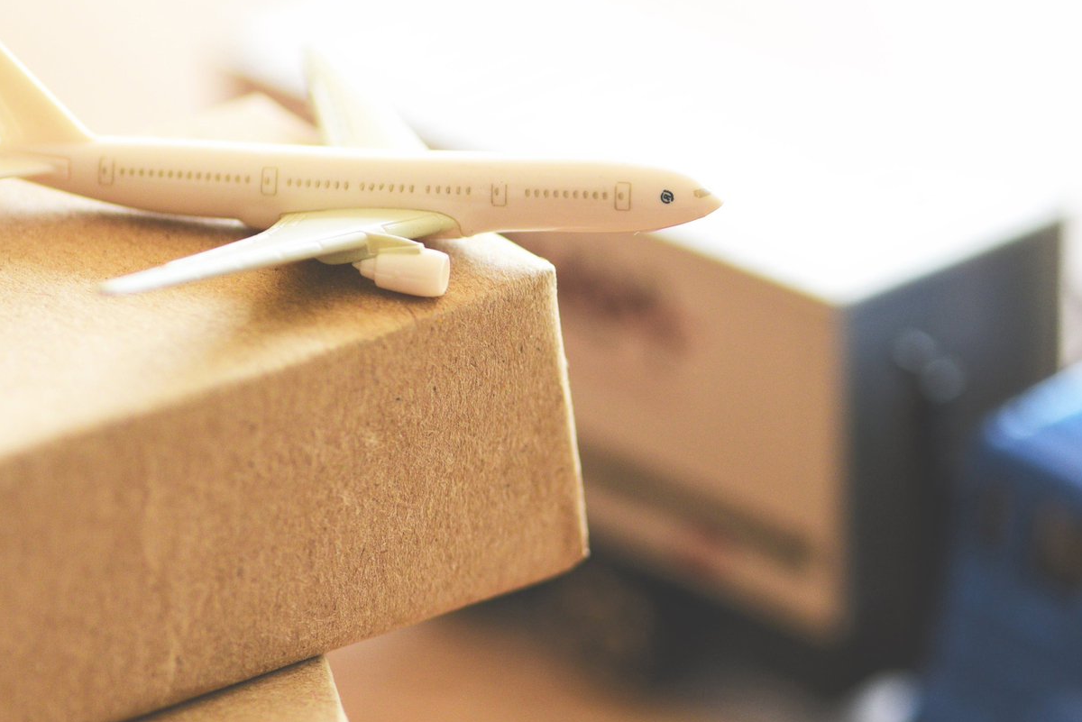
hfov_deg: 9.8
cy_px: 380
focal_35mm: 210
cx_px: 864
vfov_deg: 6.5
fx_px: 6314
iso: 500
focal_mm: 105
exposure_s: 1/500
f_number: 4.5
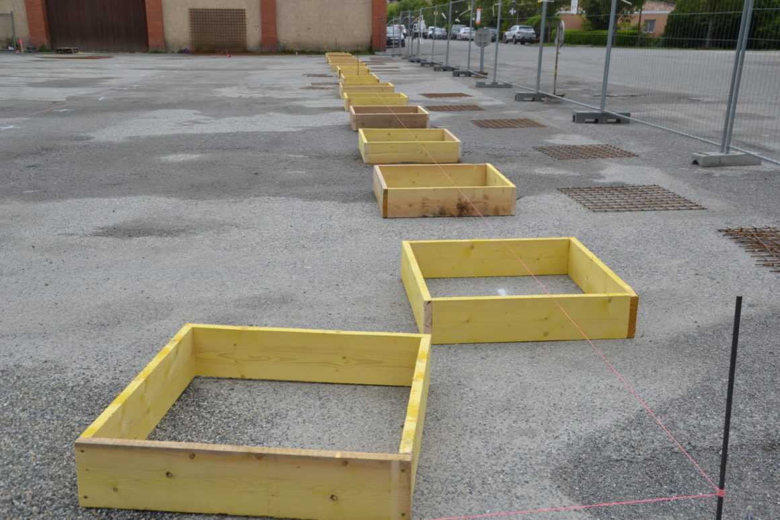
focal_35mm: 38
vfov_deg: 35.5
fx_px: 812
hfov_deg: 51.3
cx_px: 390
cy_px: 260
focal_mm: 25
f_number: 6.3
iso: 100
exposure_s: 1/160
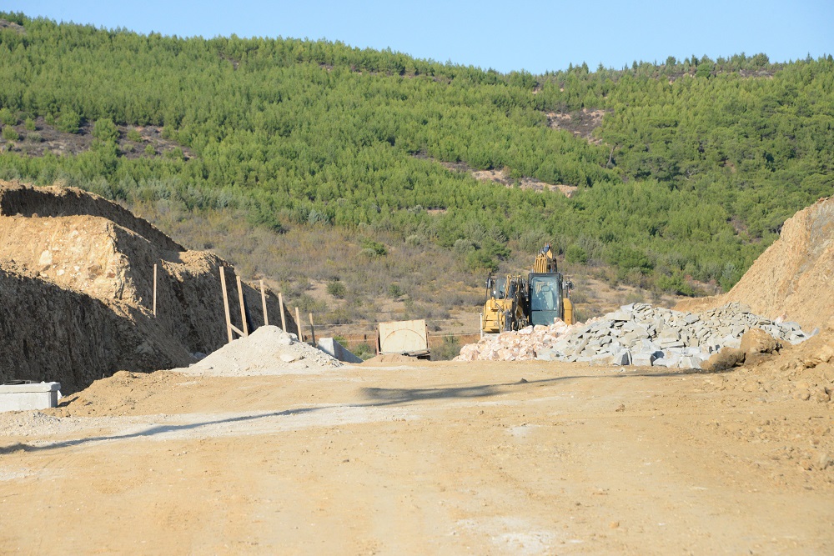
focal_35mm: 150
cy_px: 278
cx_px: 417
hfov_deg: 13.7
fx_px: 3475
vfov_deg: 9.2
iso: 4000
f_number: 10
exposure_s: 1/4000
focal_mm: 150
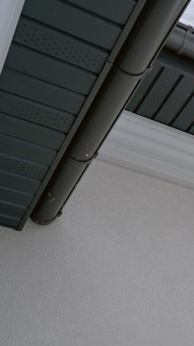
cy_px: 173
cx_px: 235
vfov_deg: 36.6
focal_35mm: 57
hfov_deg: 19.8
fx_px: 522
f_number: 4
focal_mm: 36
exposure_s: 1/200
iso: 200
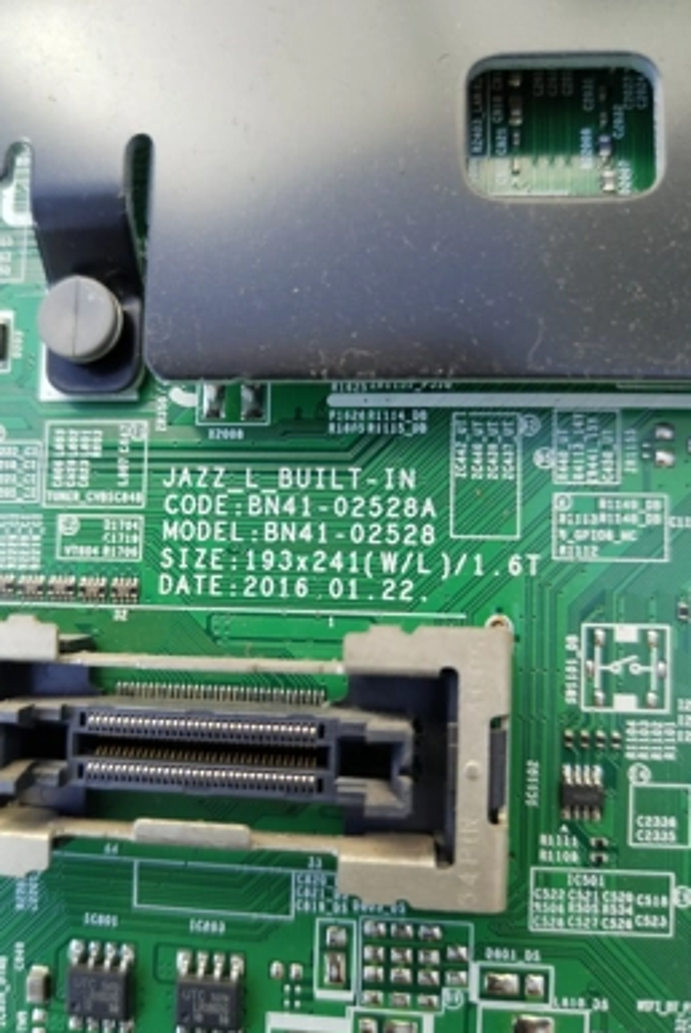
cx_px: 305
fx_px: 805
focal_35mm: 28
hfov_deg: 46.4
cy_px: 530
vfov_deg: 65.4
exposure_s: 1/141
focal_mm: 4.75
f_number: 1.8
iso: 100
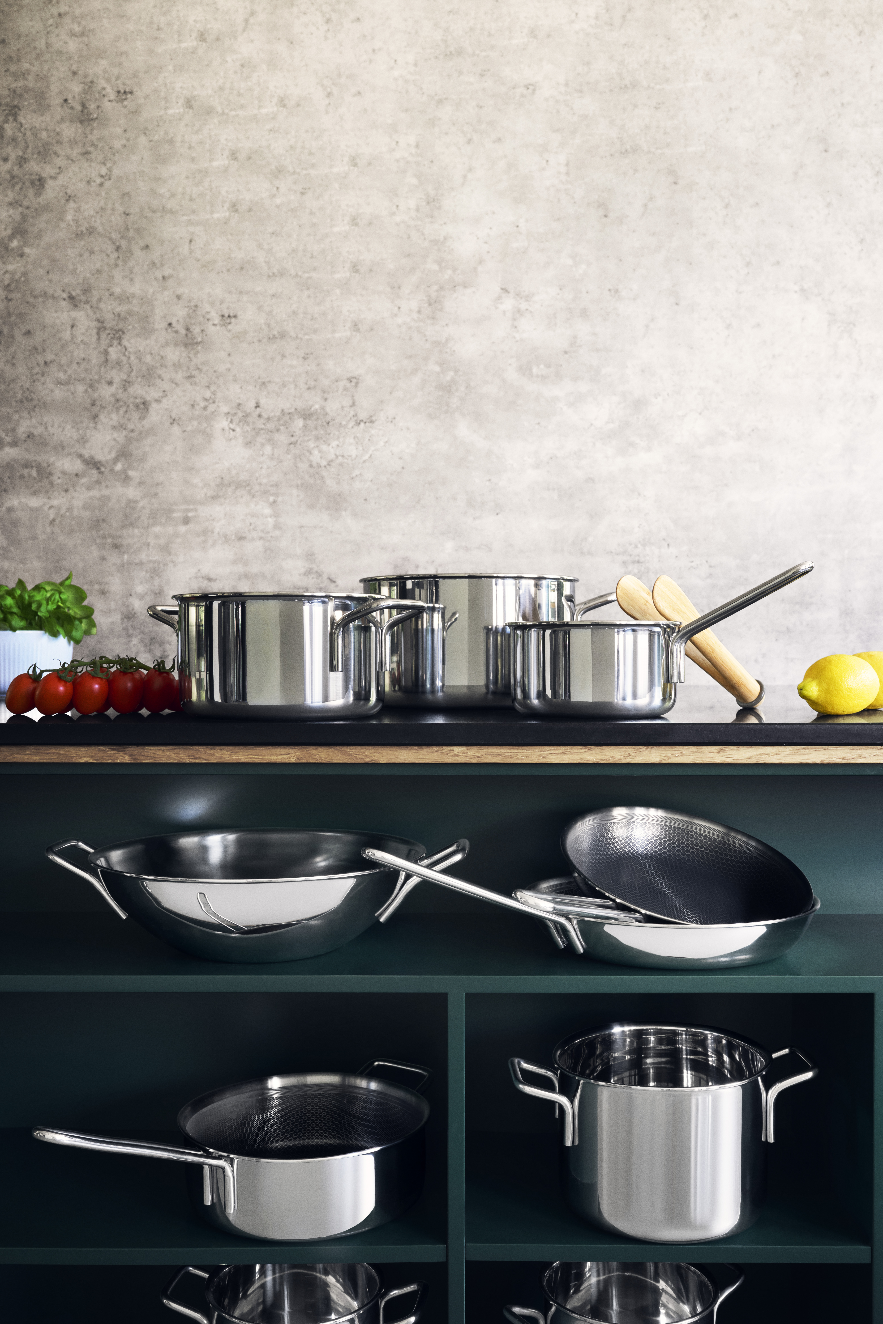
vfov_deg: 54.4
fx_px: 1288
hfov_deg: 37.9
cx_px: 442
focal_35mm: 35
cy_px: 662
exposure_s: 1/2
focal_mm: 35
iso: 400
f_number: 8
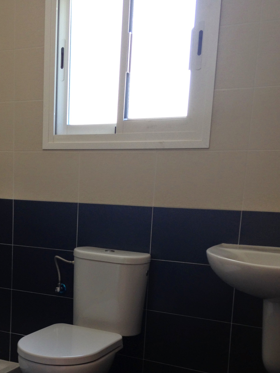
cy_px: 270
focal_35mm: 49
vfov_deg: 38.1
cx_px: 87
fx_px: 528
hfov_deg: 29.4
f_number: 2.4
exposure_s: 1/20
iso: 64
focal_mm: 4.12
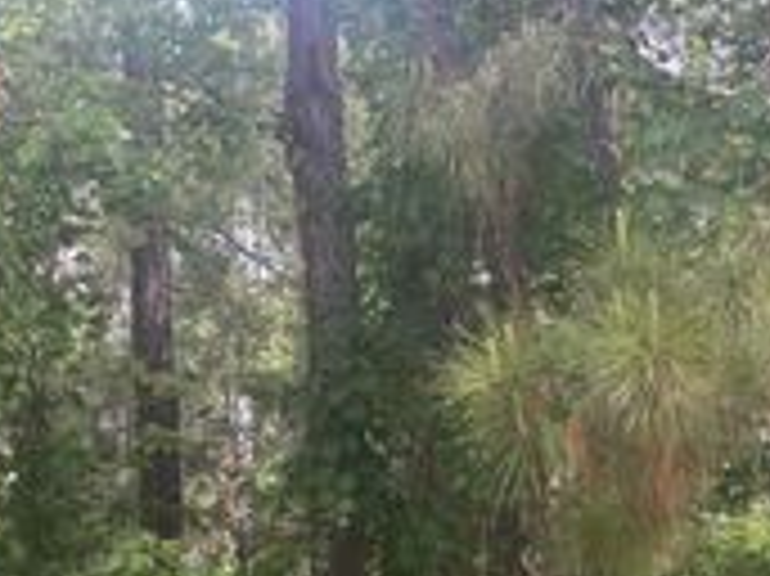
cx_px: 554
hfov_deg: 23.7
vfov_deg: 17.0
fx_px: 1823
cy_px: 736
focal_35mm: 82
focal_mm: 3.99
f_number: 1.8
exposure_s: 1/281
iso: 20
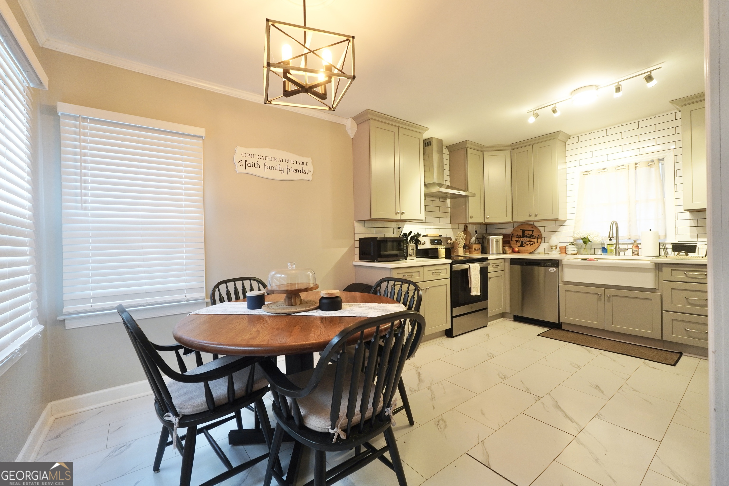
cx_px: 364
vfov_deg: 77.3
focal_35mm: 15
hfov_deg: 100.4
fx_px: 304
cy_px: 243
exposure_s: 1/15
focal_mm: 10
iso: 400
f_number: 5.6
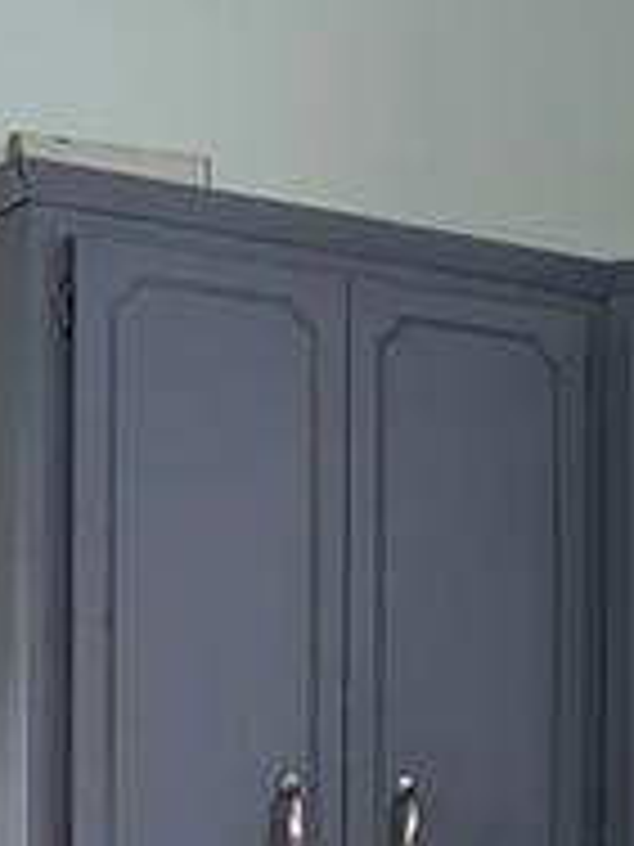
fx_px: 2589
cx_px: 904
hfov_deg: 13.3
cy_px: 896
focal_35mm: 106
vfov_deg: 18.0
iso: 100
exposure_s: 1/14
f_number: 1.5
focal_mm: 5.7
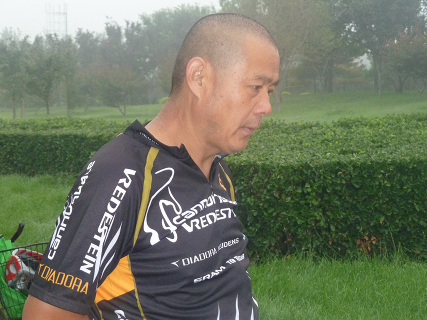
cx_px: 214
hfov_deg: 23.6
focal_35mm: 83
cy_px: 160
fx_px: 1024
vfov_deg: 17.8
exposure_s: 1/40
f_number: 4.2
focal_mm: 13.7
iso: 400
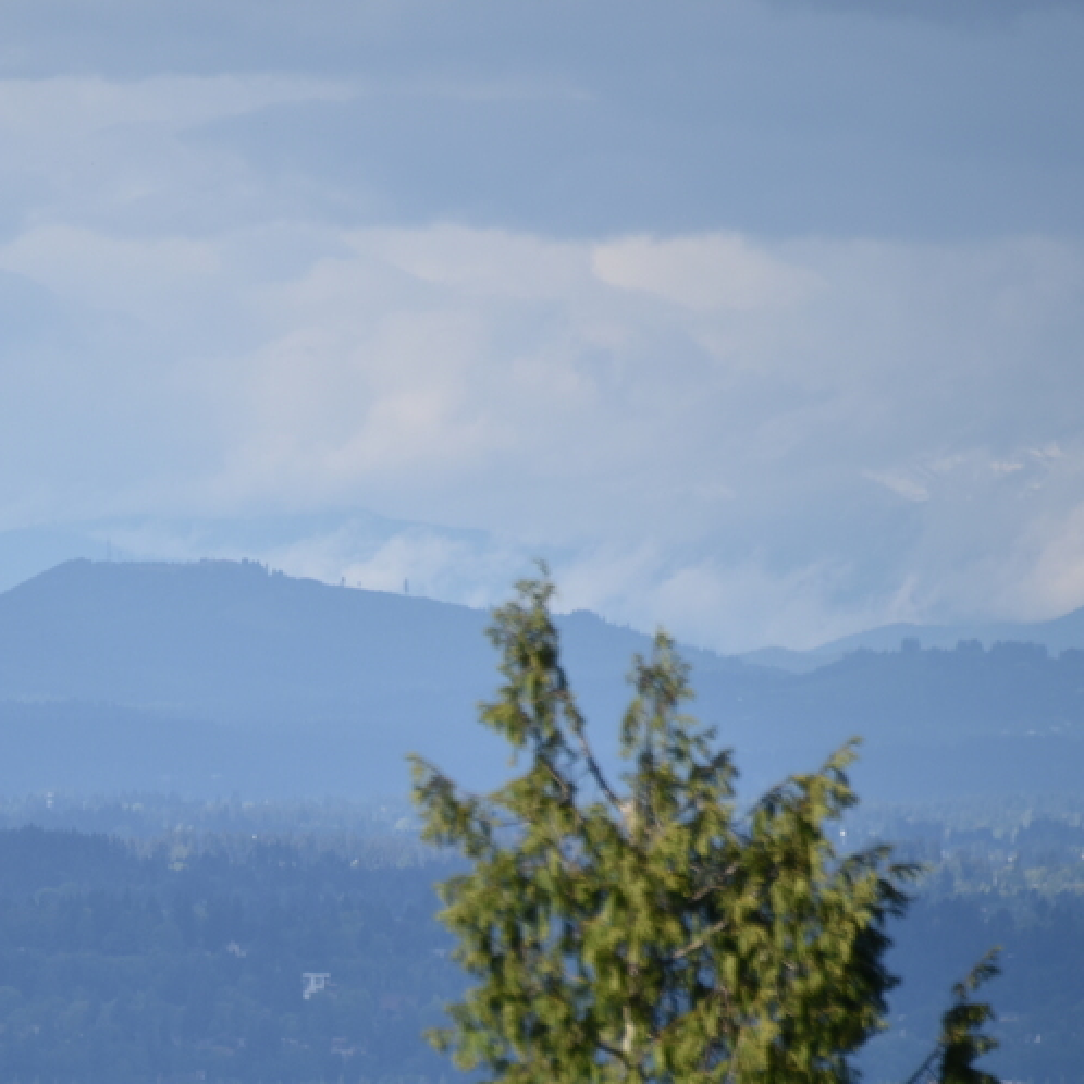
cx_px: 91
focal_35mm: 655
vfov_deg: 2.7
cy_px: 901
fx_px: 23206
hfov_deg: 2.7
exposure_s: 1/640
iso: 140
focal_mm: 300
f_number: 5.6
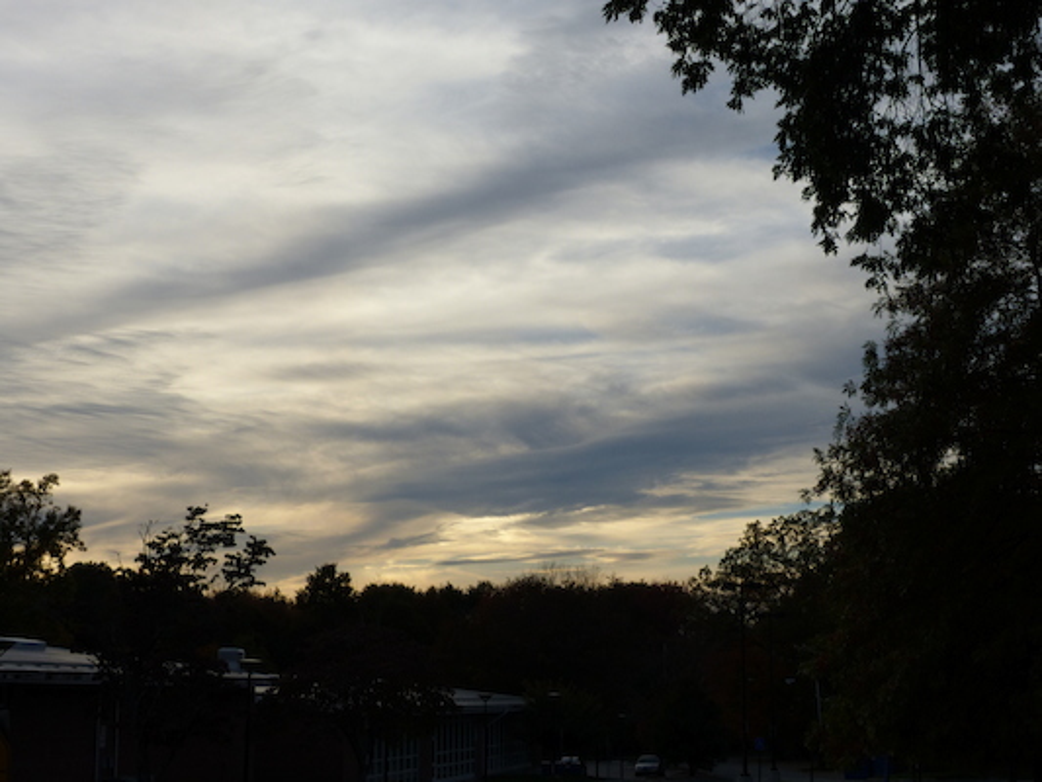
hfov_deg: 29.4
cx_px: 521
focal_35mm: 66
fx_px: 1987
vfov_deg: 22.3
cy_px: 391
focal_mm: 11.9
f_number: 4
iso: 100
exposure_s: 1/800
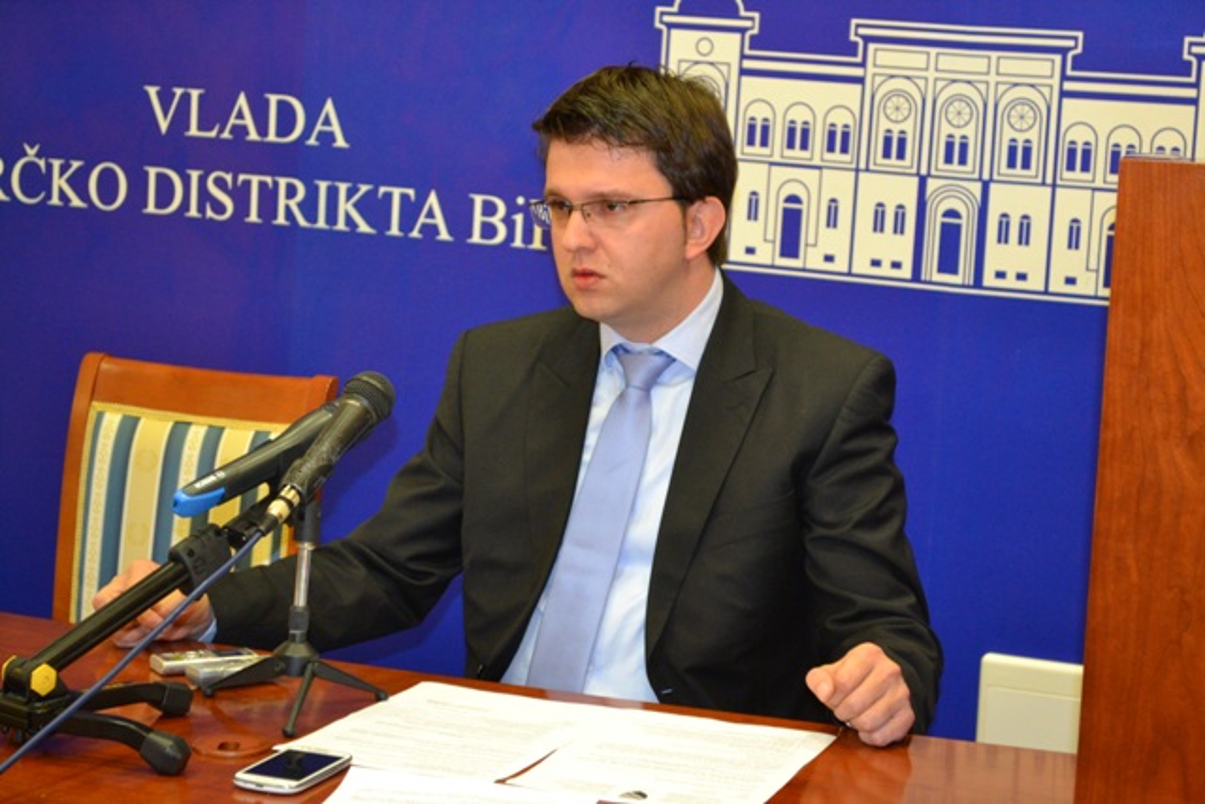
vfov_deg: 16.6
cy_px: 402
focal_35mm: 82
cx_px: 602
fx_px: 2762
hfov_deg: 24.6
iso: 2000
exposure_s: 1/60
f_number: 5.6
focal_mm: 55
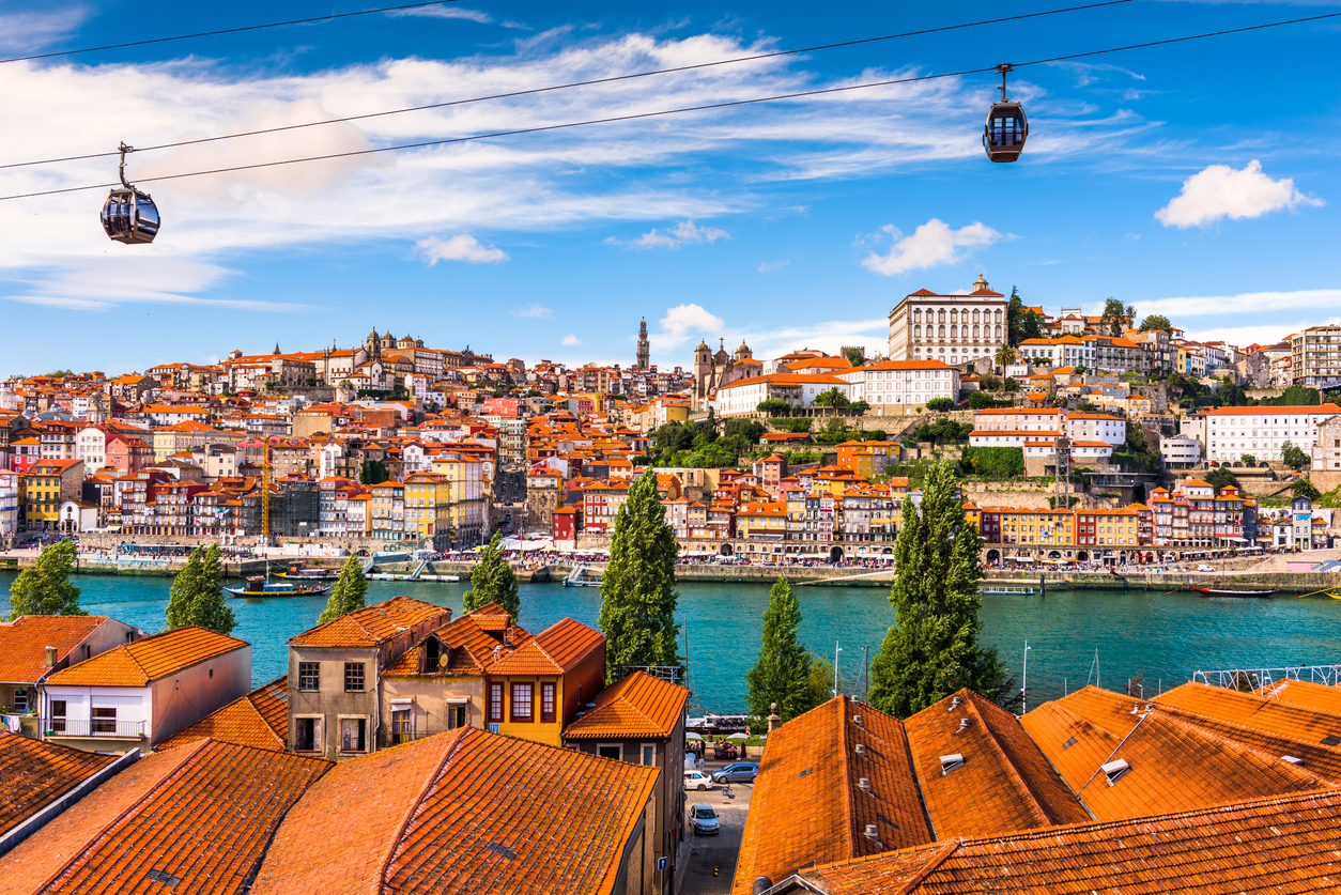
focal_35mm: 36
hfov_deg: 53.1
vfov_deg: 36.9
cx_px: 670
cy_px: 448
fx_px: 1341
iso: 125
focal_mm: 36
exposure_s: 1/80
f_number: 6.3
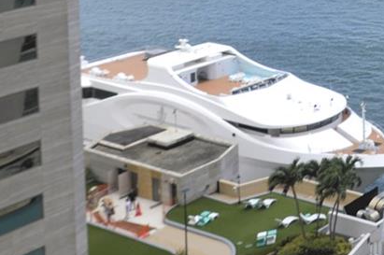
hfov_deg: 19.5
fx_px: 809
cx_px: 703
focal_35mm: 76
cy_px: -201
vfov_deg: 15.5
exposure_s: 1/250
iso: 100
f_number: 8
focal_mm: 13
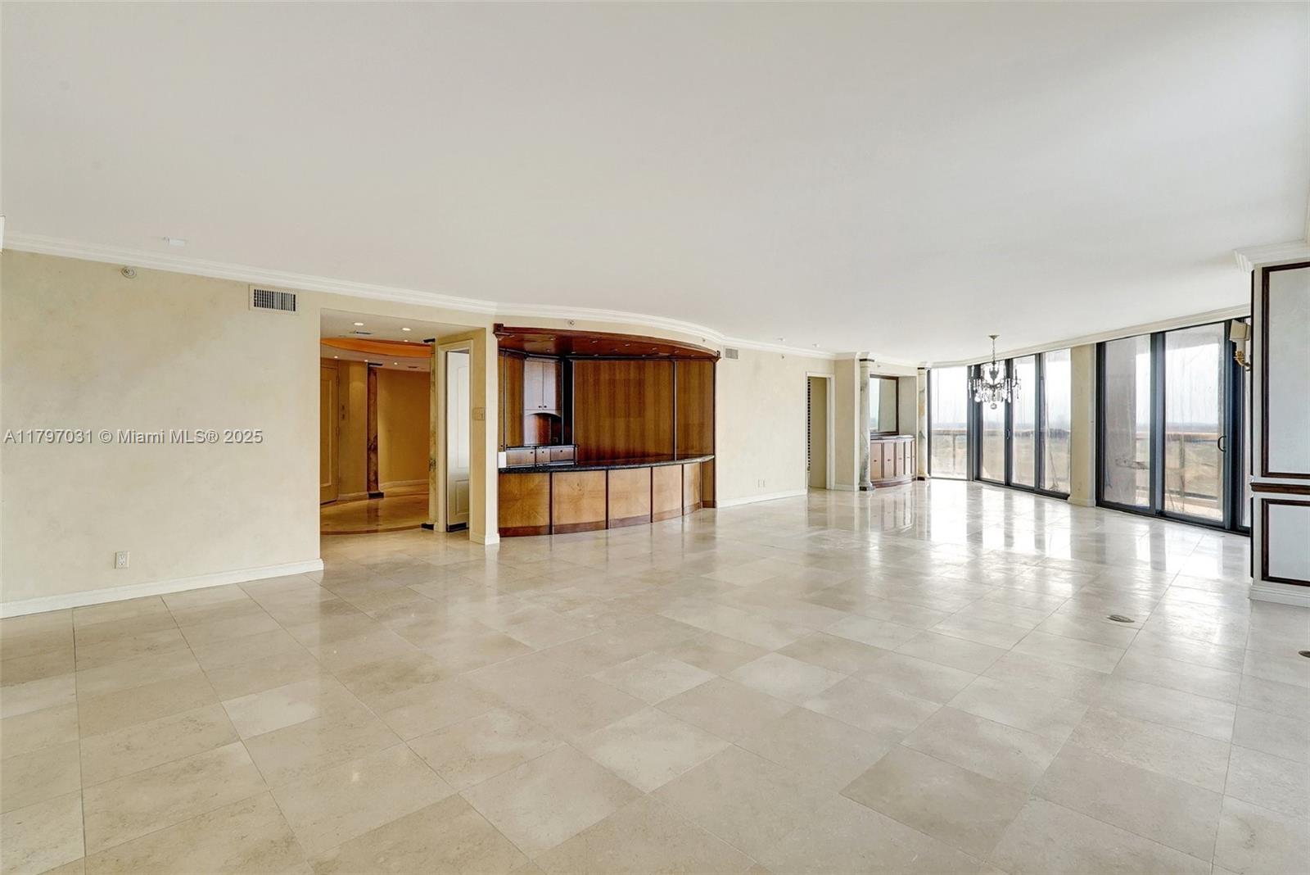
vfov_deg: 73.8
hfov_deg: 96.7
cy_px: 438
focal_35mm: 16
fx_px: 582
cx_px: 655
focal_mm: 16
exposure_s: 1/15
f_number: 13
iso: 640
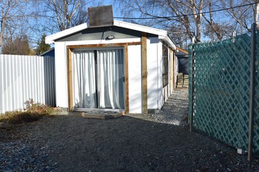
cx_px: 130
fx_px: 259
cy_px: 86
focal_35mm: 36
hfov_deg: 53.1
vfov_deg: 36.8
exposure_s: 1/400
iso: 200
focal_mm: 24
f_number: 10
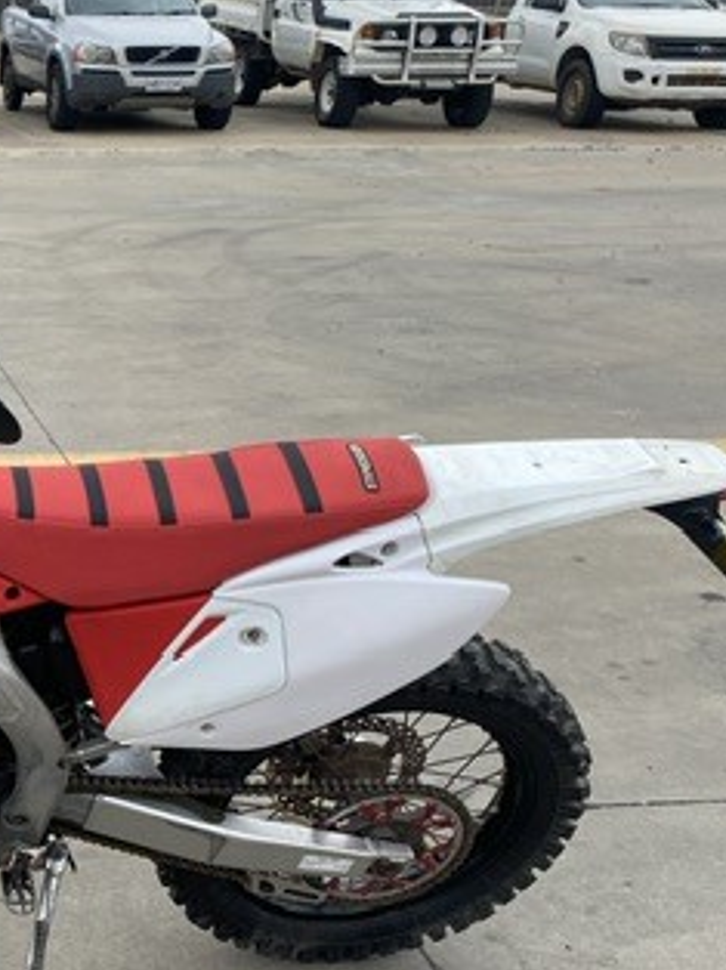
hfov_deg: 25.3
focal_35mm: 53
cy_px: 531
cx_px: -96
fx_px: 1484
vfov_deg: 36.2
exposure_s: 1/1053
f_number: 1.8
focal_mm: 4.25
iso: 32
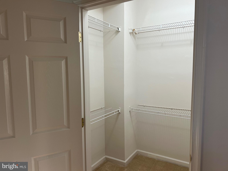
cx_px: 114
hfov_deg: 67.3
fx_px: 171
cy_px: 86
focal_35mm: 26
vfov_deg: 53.1
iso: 125
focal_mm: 5.7
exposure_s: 1/120
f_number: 1.5
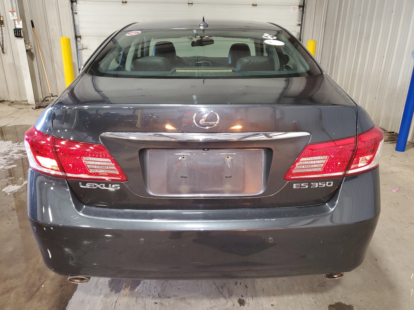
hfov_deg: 67.3
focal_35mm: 26
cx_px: 207
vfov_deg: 53.1
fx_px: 311
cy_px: 155
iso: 126
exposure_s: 1/24
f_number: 1.5
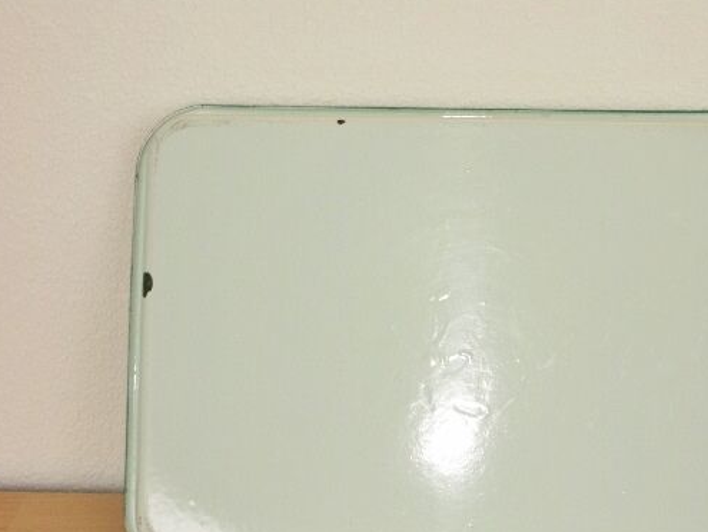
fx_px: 1269
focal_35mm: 62
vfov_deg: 23.6
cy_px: 333
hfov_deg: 31.1
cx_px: 439
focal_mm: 12.45
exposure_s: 1/80
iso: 100
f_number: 3.5
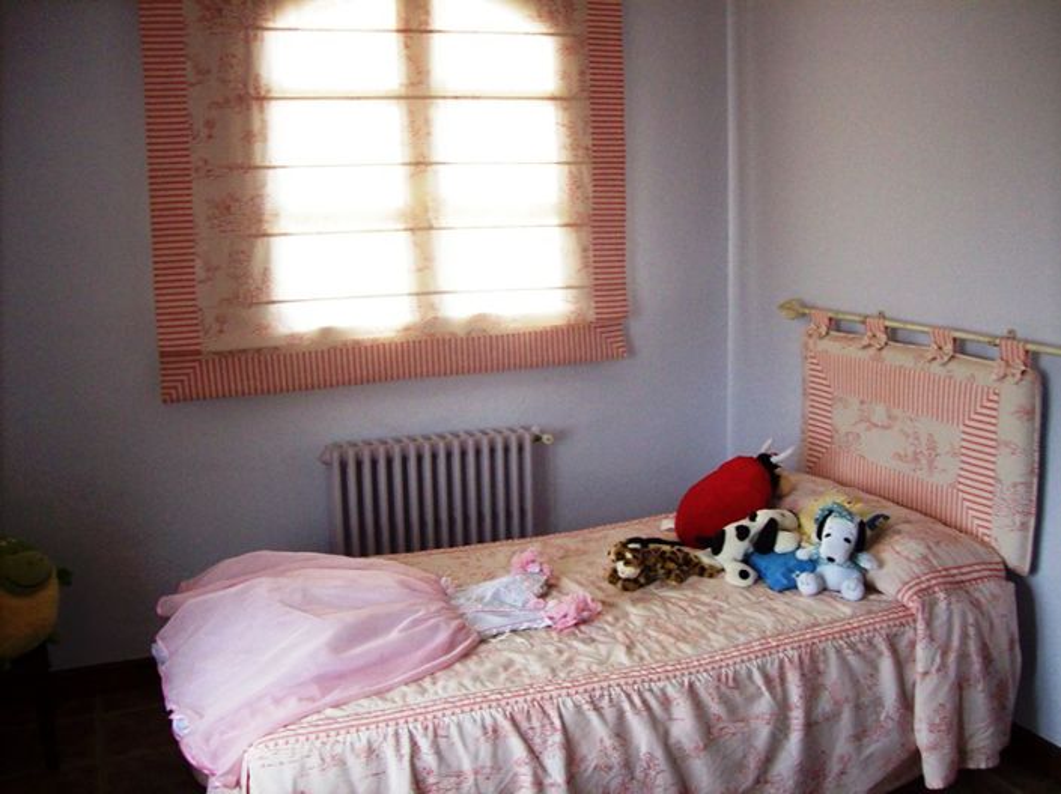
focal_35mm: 36
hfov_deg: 51.4
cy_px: 397
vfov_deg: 39.6
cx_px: 530
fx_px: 1103
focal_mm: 6
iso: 200
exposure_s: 1/91.2
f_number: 2.7
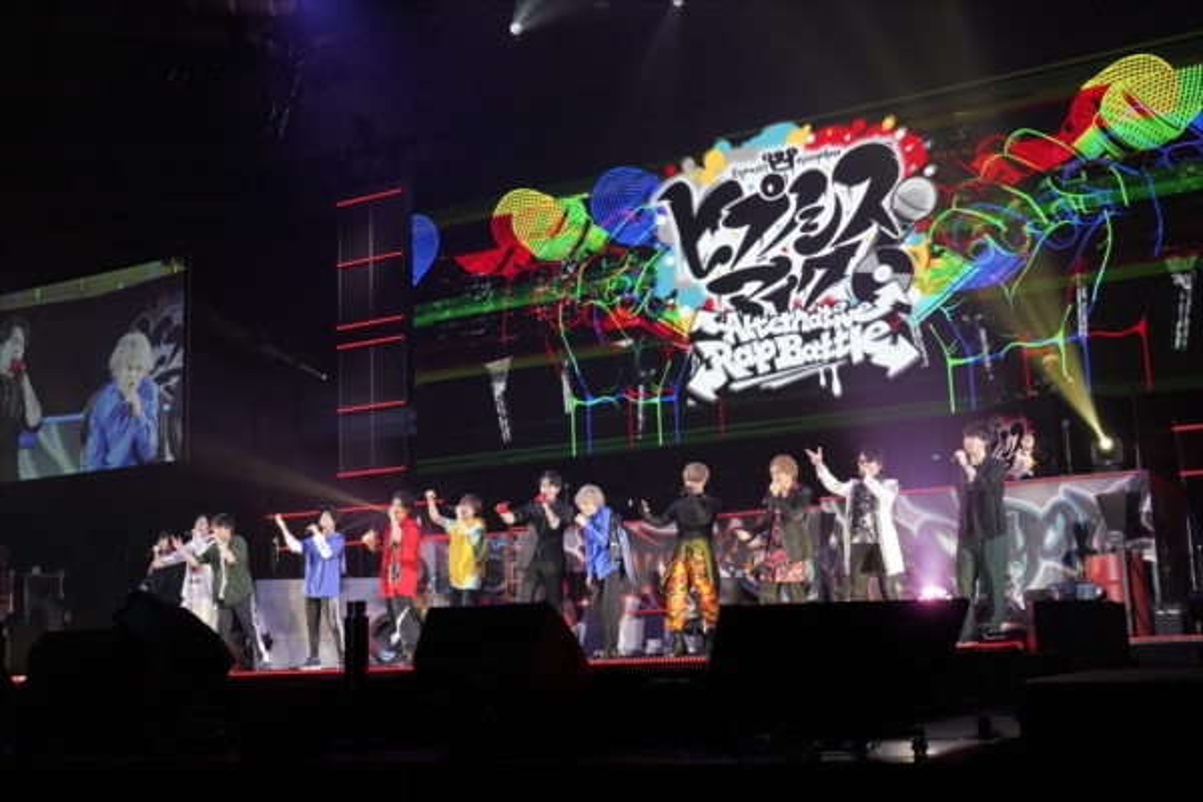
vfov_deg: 33.4
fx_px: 1337
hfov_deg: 48.5
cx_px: 602
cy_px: 401
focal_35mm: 40
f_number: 6.3
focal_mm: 27
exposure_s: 1/200
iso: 1600
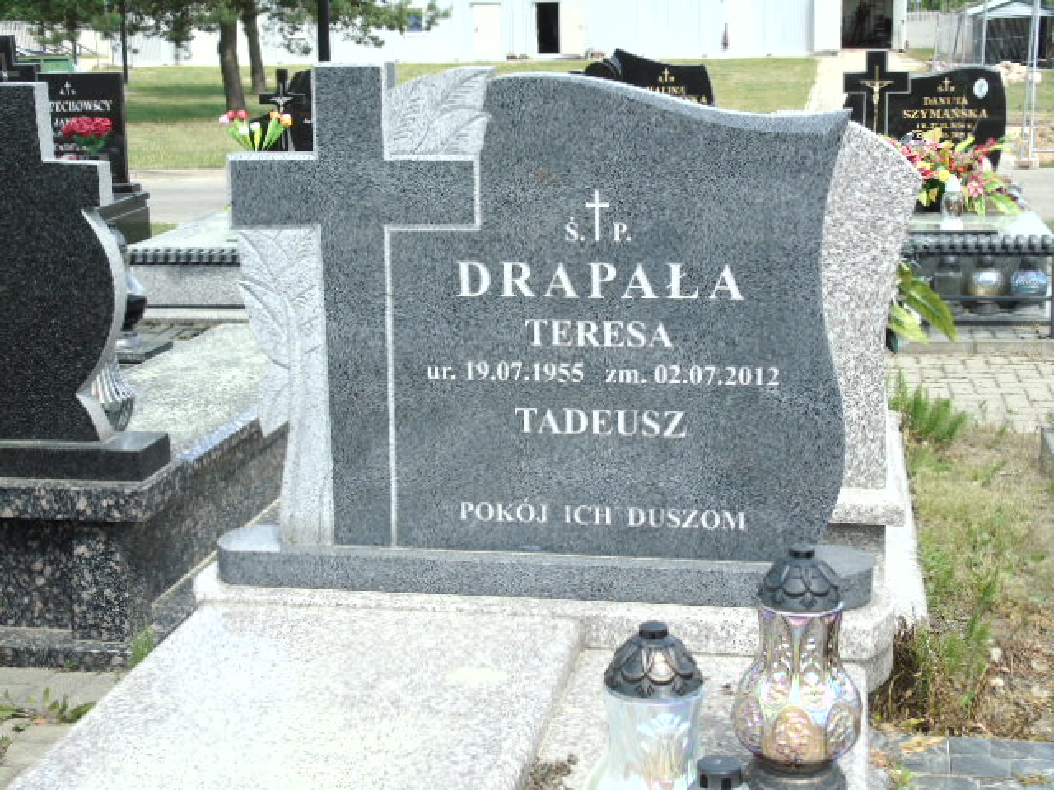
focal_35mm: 54
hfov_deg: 35.5
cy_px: 395
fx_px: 1644
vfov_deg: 27.0
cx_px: 527
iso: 80
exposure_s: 1/250
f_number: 4.3
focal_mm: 9.6
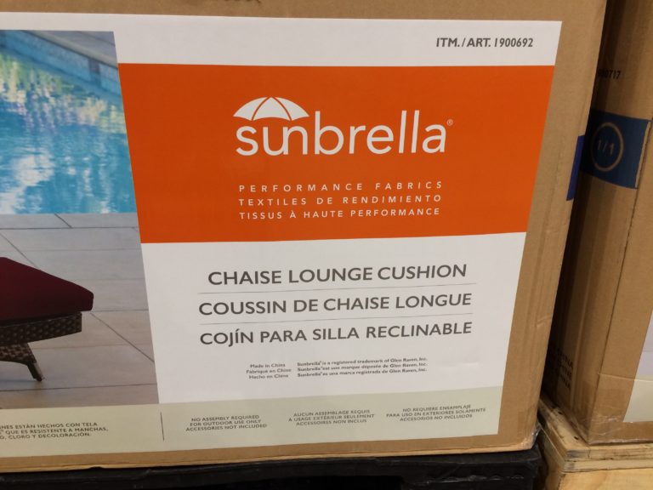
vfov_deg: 48.2
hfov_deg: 61.7
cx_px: 326
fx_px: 547
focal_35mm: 29
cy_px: 245
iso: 80
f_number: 2.2
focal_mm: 4.15
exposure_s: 1/30
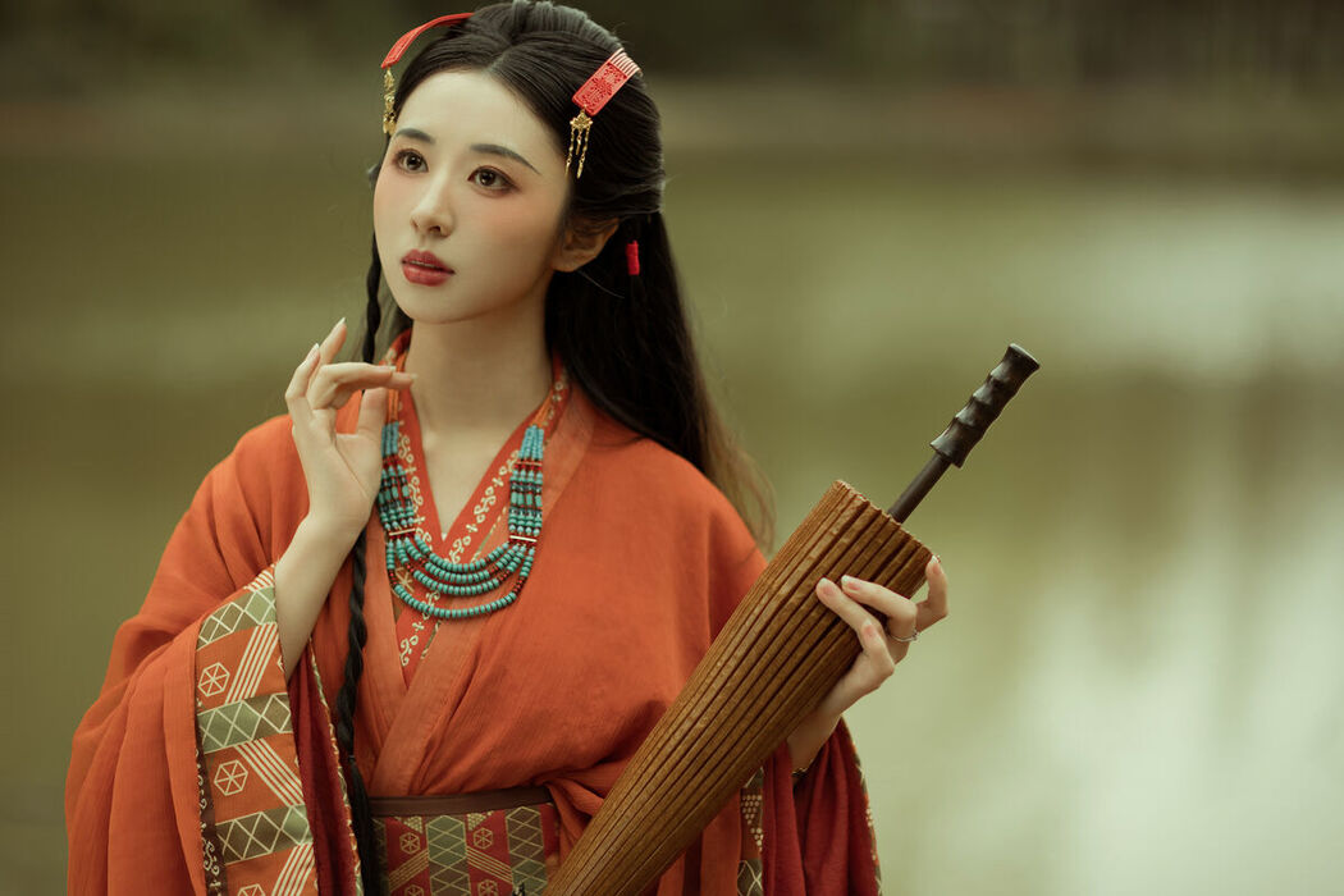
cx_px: 672
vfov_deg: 16.1
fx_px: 3173
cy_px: 448
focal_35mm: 85
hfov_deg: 23.9
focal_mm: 85
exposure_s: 1/640
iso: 100
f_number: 1.4
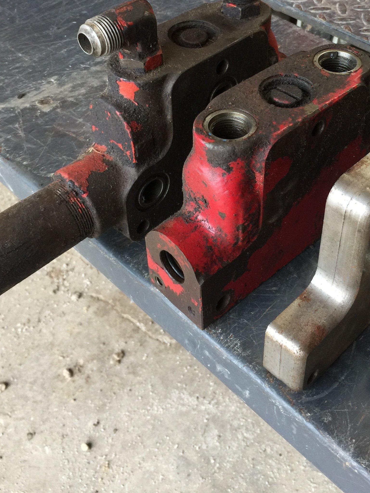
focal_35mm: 46
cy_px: 149
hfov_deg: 31.3
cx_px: 241
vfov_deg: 40.5
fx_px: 656
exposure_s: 1/30
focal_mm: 4.15
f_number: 2.2
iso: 40
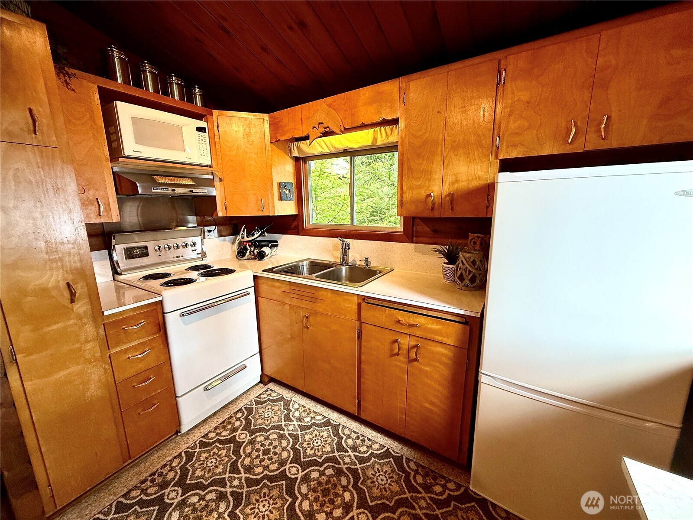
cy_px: 260
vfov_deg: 85.7
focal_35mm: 14
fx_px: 280
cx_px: 346
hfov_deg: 102.1
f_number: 2.2
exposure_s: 1/120
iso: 200
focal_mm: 2.22
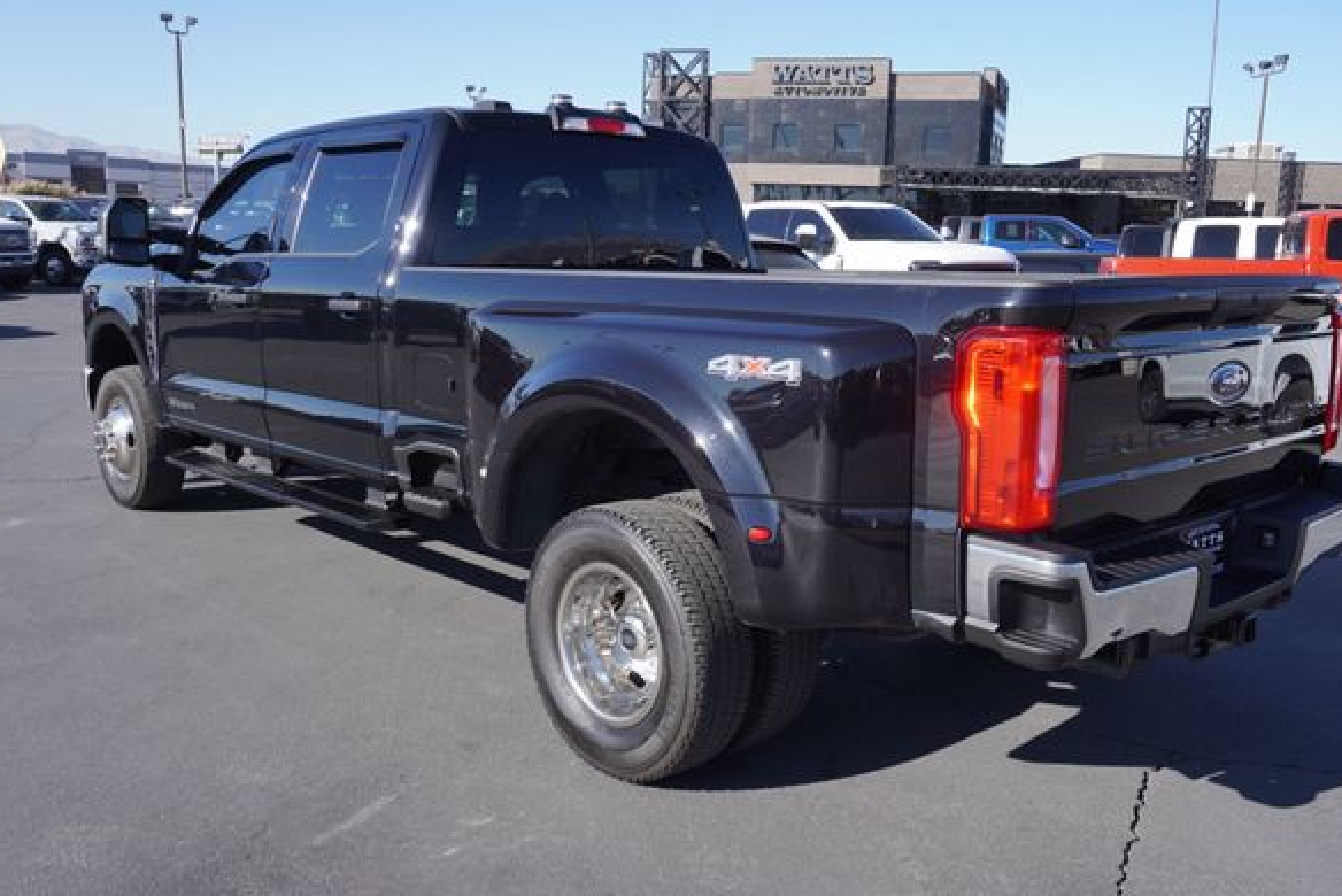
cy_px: 450
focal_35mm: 35
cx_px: 712
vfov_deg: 38.4
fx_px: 1288
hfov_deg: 55.0
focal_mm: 21
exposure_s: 1/200
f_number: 6.3
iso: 100
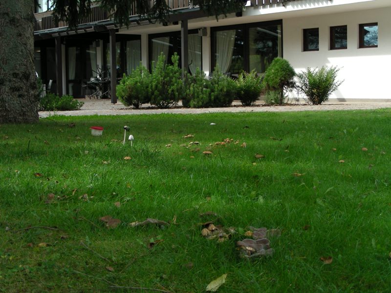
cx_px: 196
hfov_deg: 33.2
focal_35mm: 58
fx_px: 655
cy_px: 146
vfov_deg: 25.2
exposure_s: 1/41.3
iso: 50
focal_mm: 9.7
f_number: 3.5
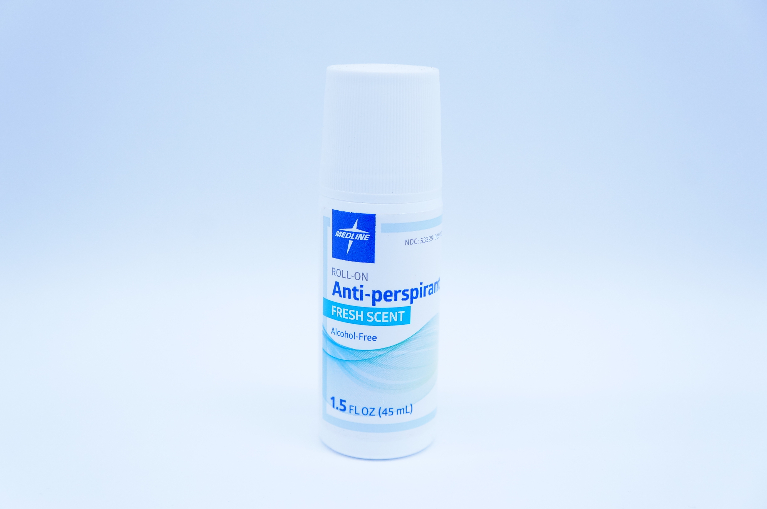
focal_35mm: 46
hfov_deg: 42.4
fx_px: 990
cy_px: 254
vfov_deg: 28.9
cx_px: 384
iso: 800
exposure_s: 1/250
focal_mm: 31
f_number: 4.5
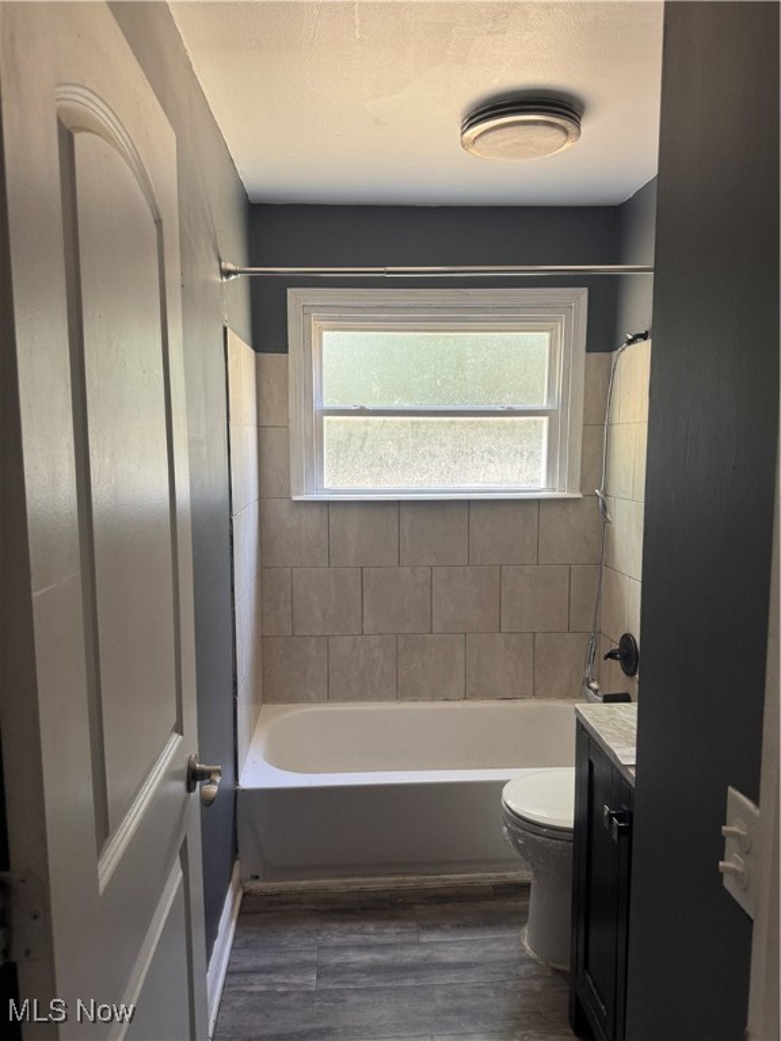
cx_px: 390
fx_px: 722
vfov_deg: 71.6
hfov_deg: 56.8
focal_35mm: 24
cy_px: 520
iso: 200
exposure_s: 1/90
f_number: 1.78
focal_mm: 6.76
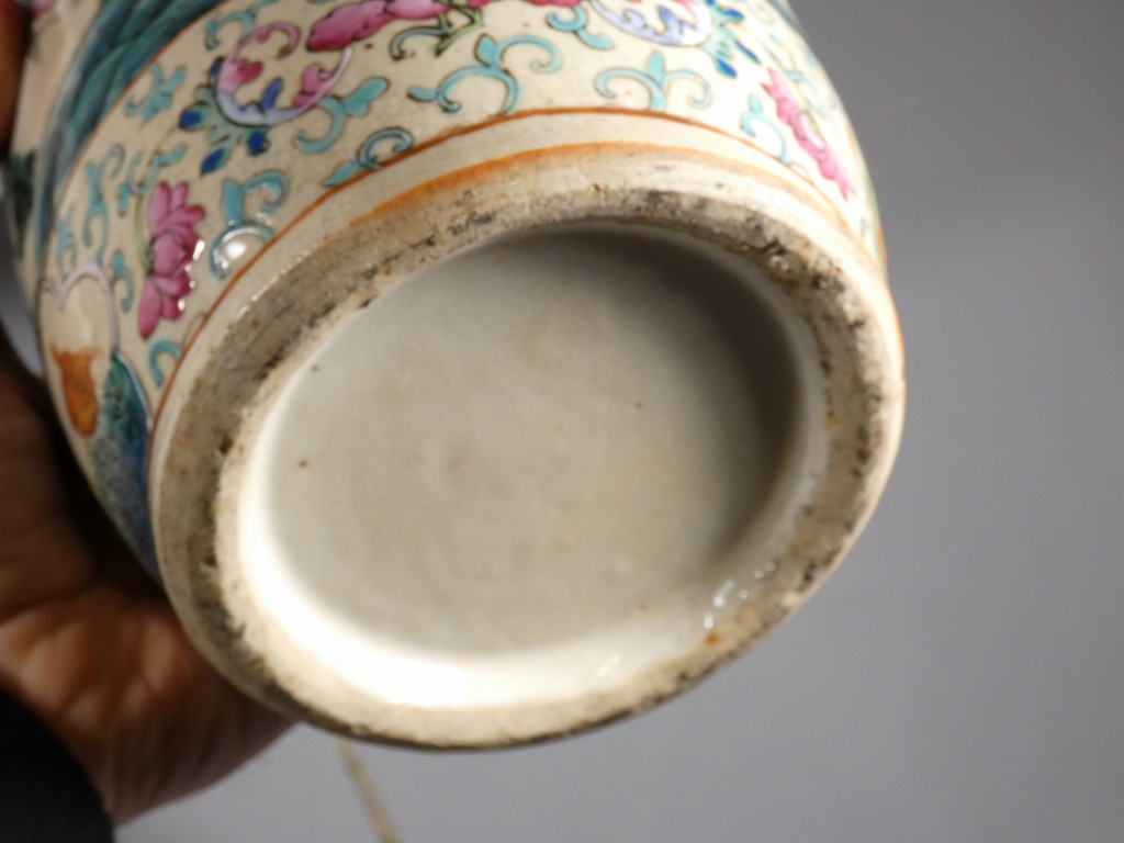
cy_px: 422
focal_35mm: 53
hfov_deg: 36.2
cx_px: 562
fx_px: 1721
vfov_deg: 27.5
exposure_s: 1/125
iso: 320
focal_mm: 9.5
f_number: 3.9
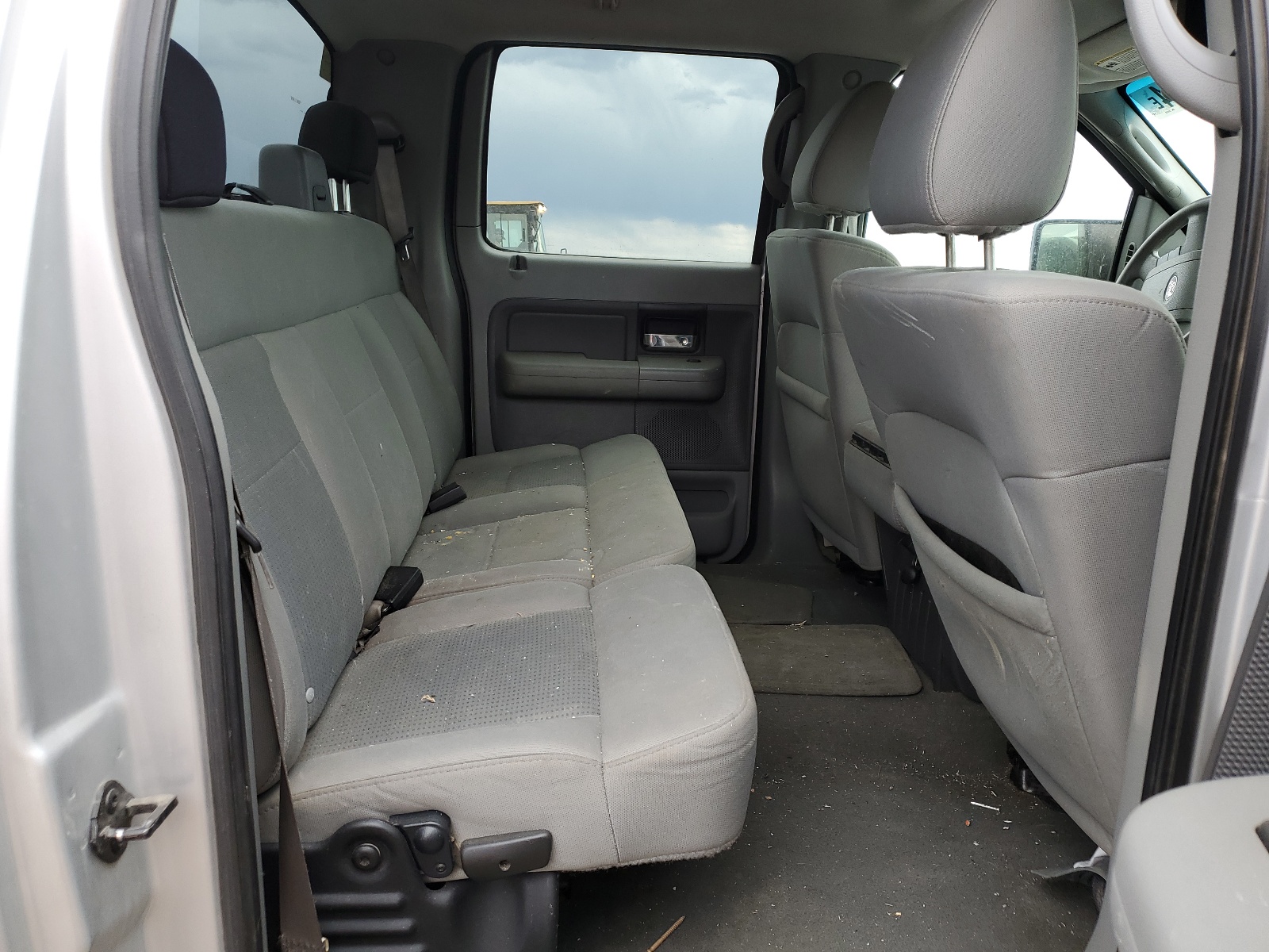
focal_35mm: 26
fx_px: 953
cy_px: 476
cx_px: 634
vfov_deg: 53.1
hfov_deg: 67.3
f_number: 1.5
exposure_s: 1/128
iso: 50
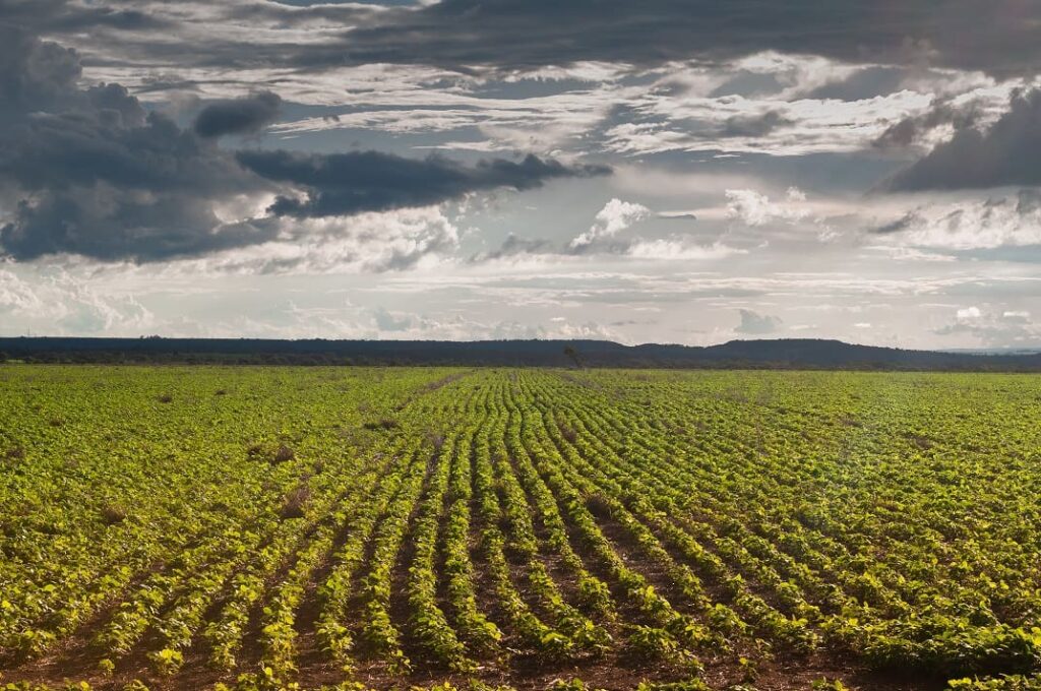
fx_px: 2166
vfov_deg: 18.1
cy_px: 346
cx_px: 520
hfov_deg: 27.0
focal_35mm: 75
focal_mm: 50
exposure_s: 1/200
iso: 400
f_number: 14
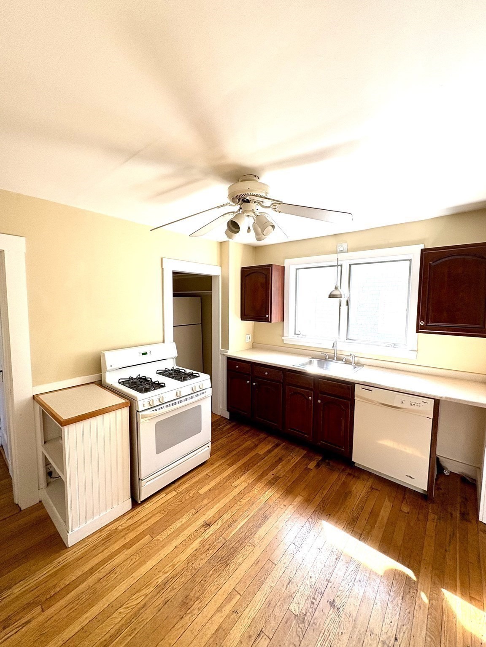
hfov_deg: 85.7
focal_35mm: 14
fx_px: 262
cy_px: 324
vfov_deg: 102.1
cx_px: 243
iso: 80
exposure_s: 1/105
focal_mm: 2.22
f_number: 2.2
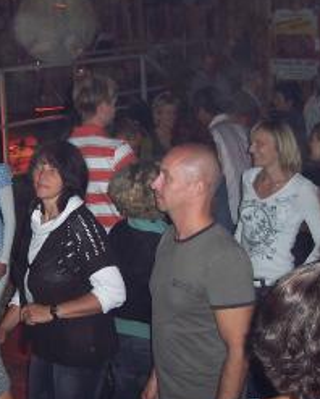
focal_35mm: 77
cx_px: 34
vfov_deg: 24.7
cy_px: 177
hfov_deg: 19.6
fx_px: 910
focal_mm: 8
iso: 100
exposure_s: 1/60
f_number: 2.8
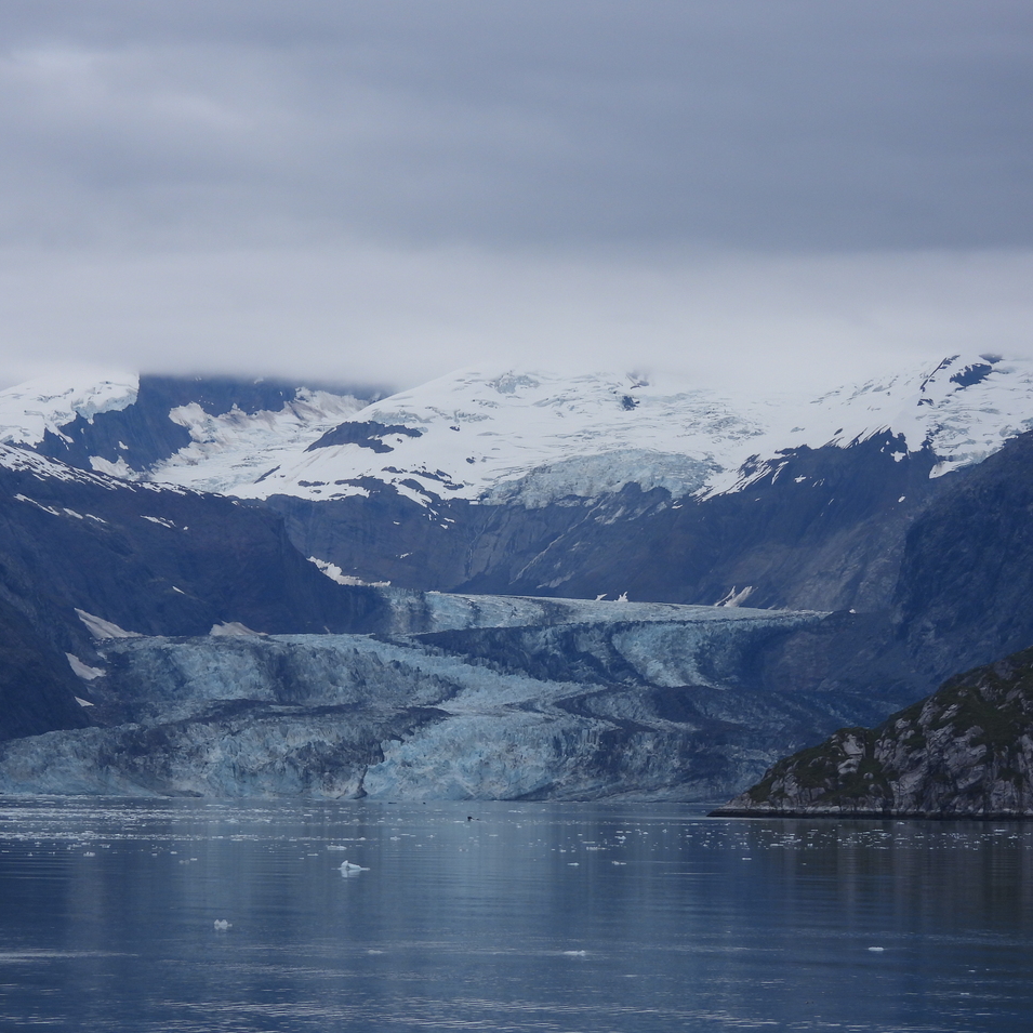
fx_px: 5402
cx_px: 393
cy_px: 517
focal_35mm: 160
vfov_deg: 10.9
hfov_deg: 10.9
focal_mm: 24.1
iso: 100
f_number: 4
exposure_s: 1/800
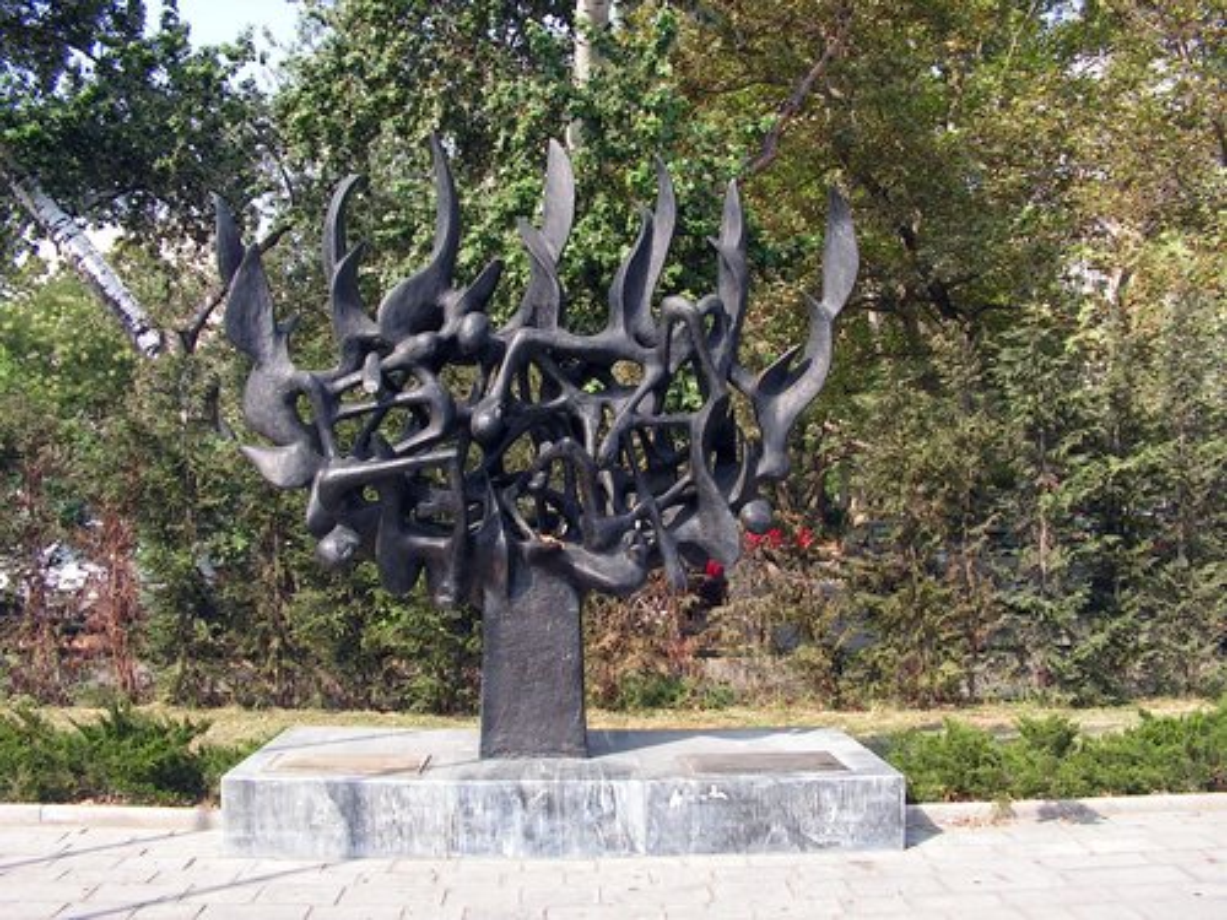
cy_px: 460
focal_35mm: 36
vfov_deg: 39.7
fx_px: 1276
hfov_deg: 51.4
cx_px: 614
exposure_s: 1/200
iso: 64
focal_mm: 6
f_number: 4.8
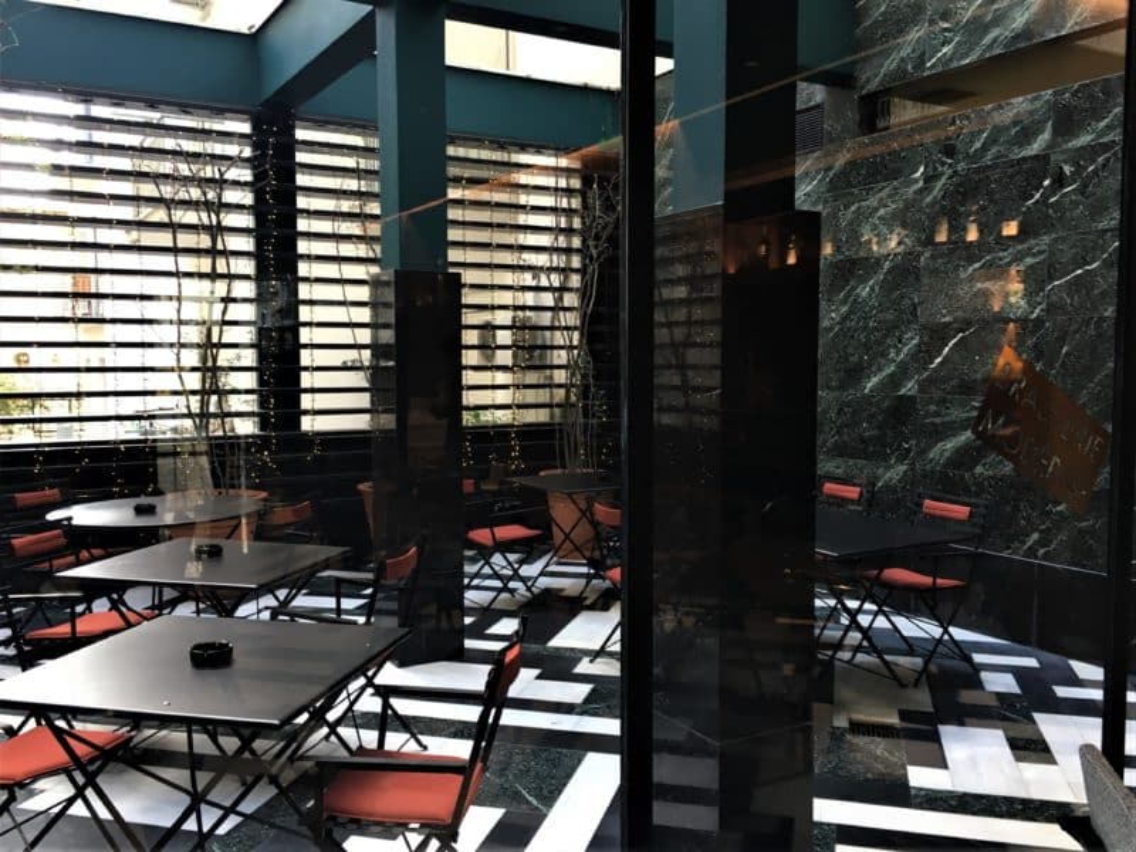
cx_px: 568
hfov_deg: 61.7
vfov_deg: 48.2
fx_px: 952
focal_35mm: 29
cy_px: 426
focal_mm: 4.15
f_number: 2.2
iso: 80
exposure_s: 1/33
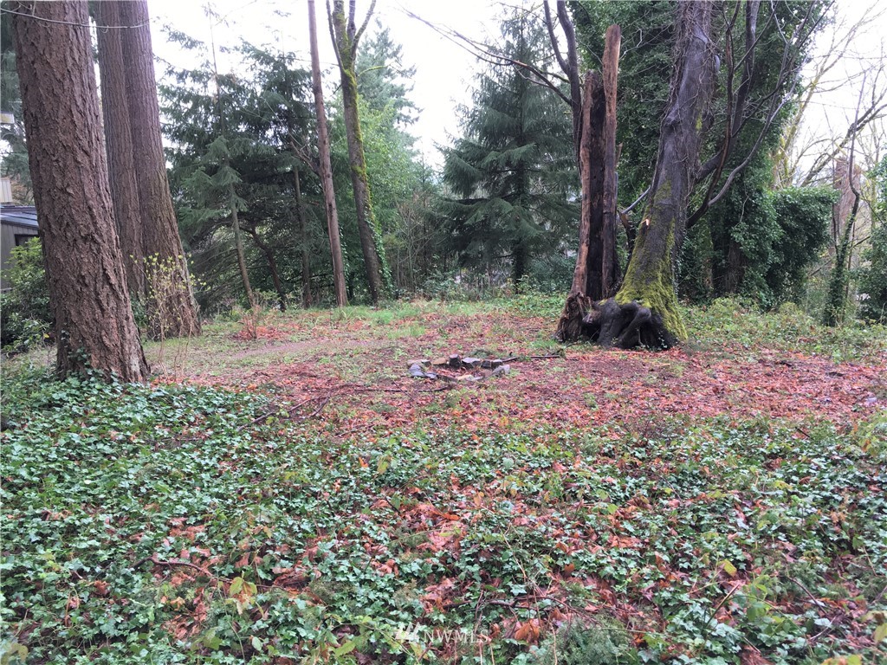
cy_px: 332
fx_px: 743
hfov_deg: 61.7
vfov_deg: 48.2
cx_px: 444
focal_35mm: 29
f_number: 2.2
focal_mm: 4.15
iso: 40
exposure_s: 1/120
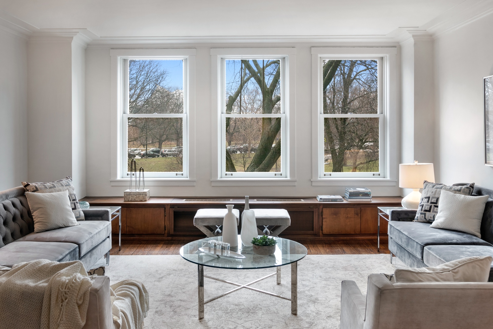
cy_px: 164
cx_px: 246
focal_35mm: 35
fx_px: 479
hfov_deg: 54.4
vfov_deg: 37.9
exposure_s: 1/13
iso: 500
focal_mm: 35
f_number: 8
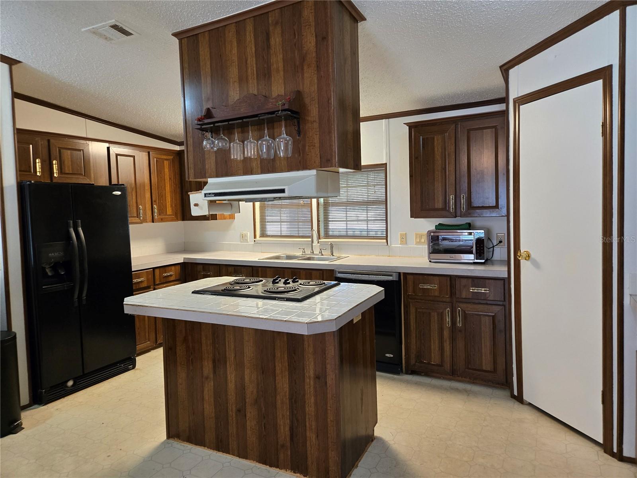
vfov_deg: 58.9
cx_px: 318
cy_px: 239
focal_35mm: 23
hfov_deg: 73.9
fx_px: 423
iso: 400
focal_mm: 5.4
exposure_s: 1/120
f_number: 1.8
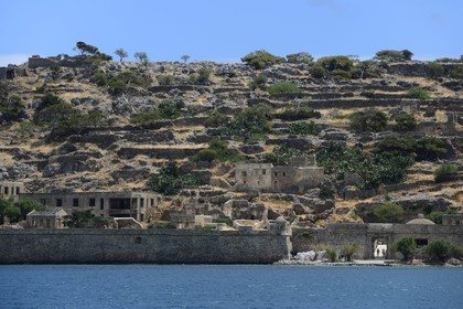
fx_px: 1800
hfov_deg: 14.7
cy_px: 154
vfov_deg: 9.8
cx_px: 232
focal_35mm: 140
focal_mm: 140
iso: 100
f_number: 6.3
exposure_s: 1/400
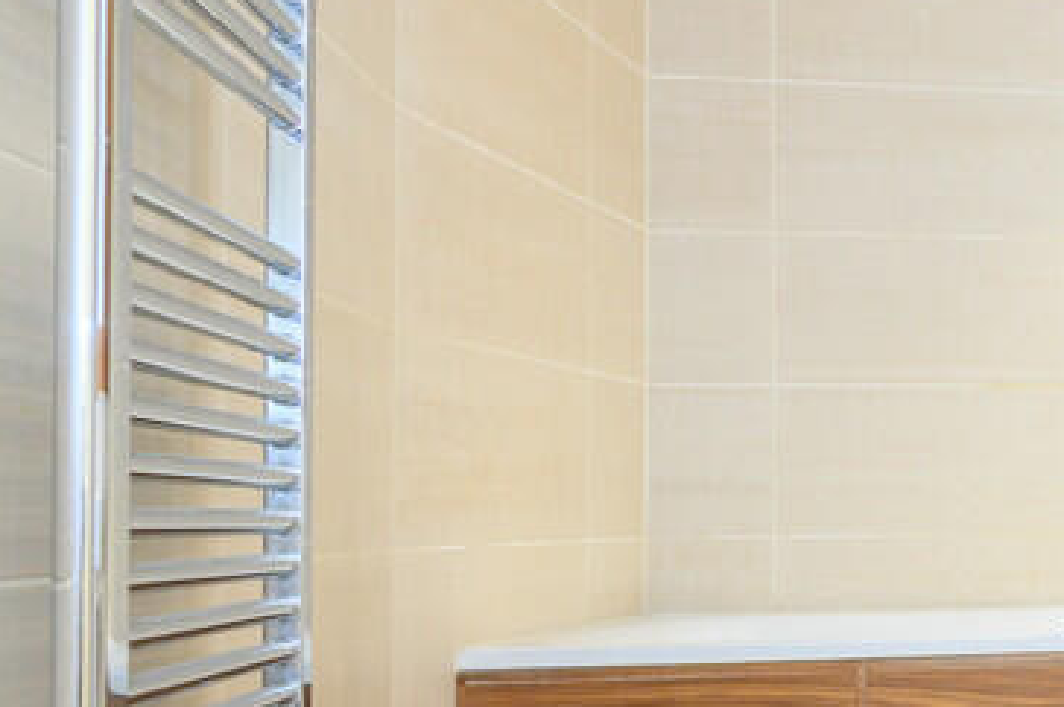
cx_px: 1470
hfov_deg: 30.9
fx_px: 1329
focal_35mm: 45
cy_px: 443
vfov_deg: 29.7
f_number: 8
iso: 500
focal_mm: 16
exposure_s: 1/8
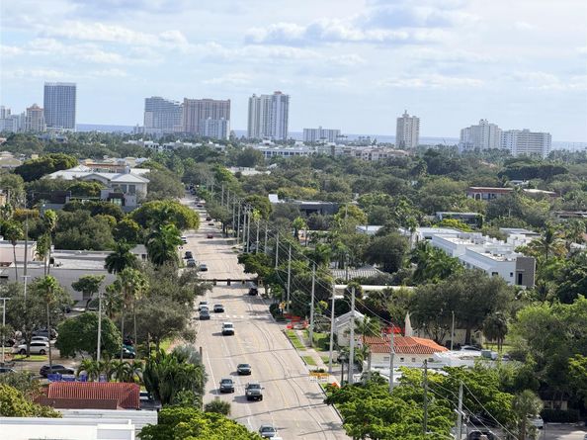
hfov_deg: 19.6
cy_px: 220
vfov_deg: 14.8
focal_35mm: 100
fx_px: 1695
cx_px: 294
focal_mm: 16.89
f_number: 2.8
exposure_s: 1/679
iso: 20
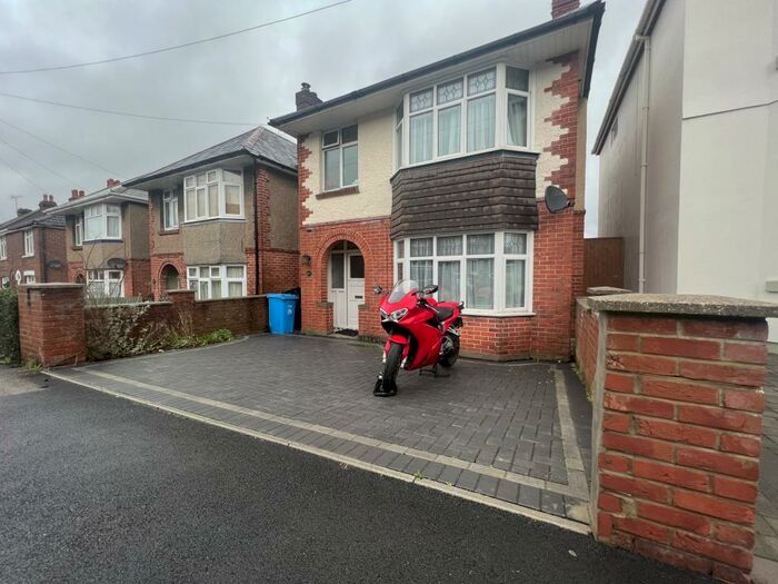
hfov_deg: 106.2
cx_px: 389
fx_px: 292
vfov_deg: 89.9
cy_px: 292
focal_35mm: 13
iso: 64
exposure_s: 1/99
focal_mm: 1.57
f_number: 1.8
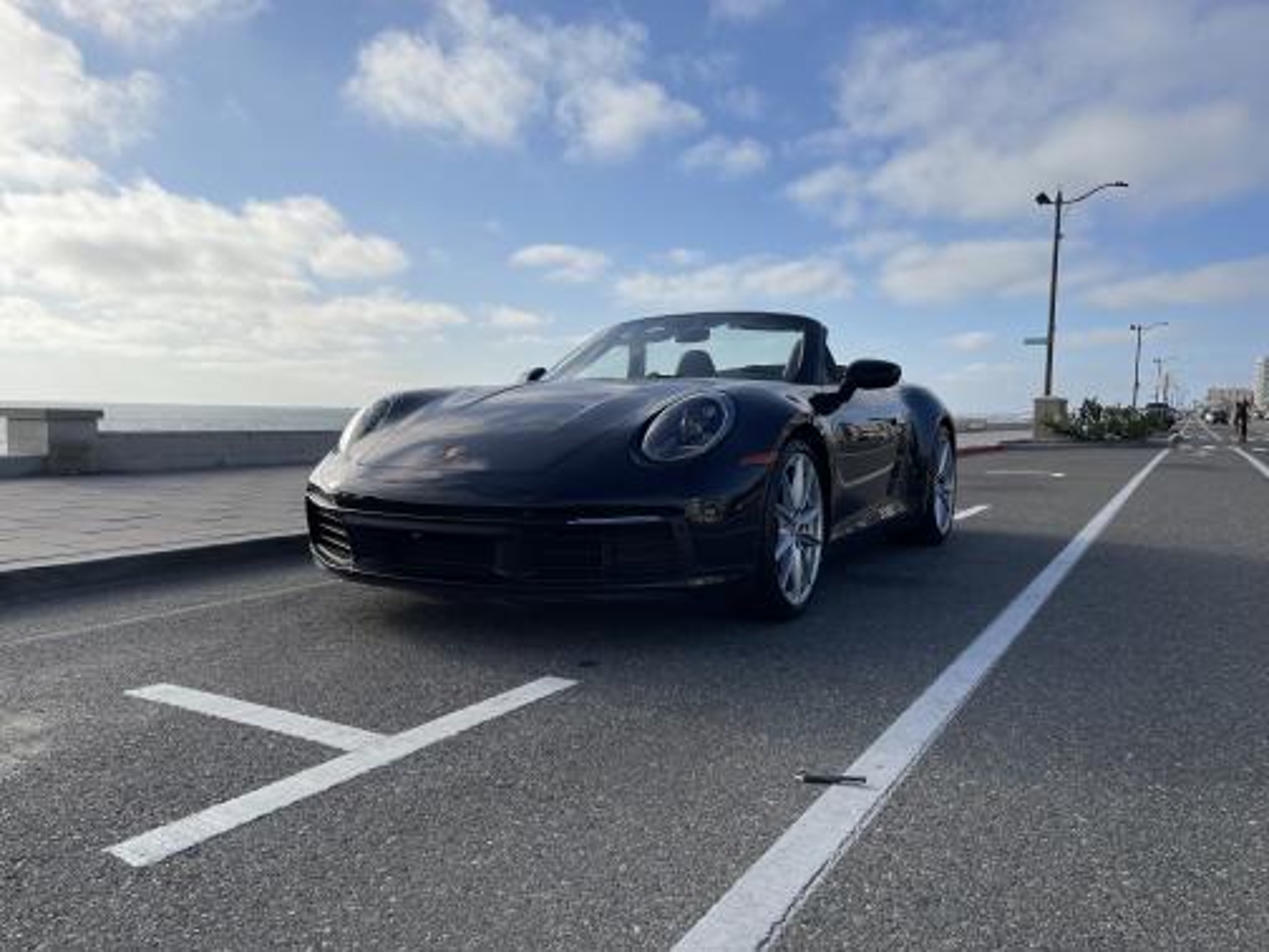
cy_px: 476
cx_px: 634
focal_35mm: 26
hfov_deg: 67.3
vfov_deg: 53.1
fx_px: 953
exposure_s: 1/5376
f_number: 1.6
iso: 32
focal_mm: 5.1
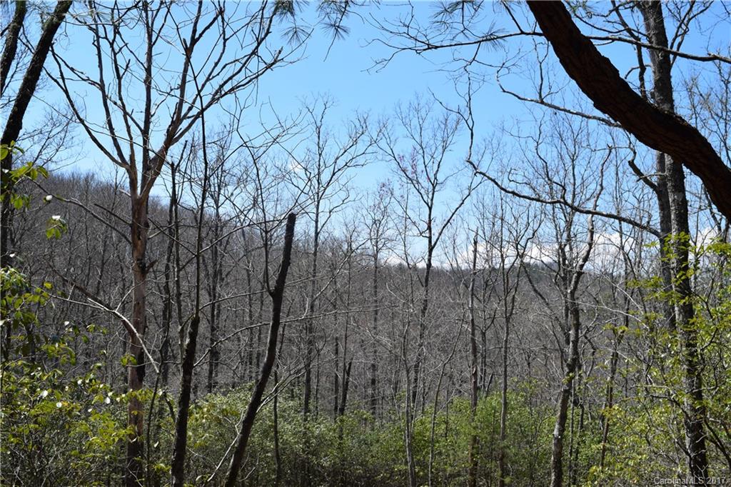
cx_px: 366
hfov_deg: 49.6
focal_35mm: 39
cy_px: 244
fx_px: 792
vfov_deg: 34.2
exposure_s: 1/320
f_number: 9
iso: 200
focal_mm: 26
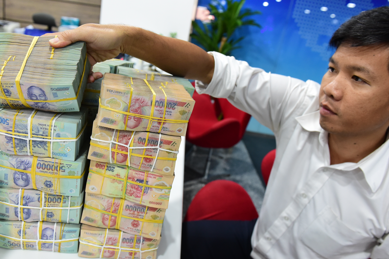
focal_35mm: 29
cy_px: 134
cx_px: 166
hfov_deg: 63.4
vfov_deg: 45.0
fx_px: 313
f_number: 4.5
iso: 2500
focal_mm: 24
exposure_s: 1/160
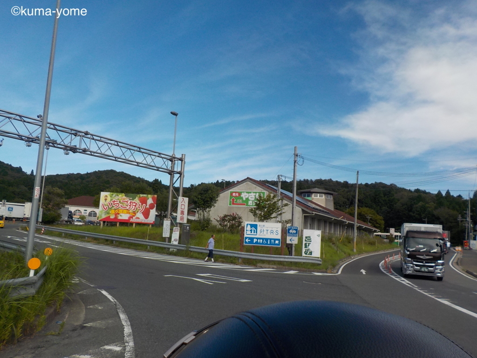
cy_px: 179
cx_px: 238
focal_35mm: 30
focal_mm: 4.1
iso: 125
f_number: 3.3
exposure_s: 1/1250
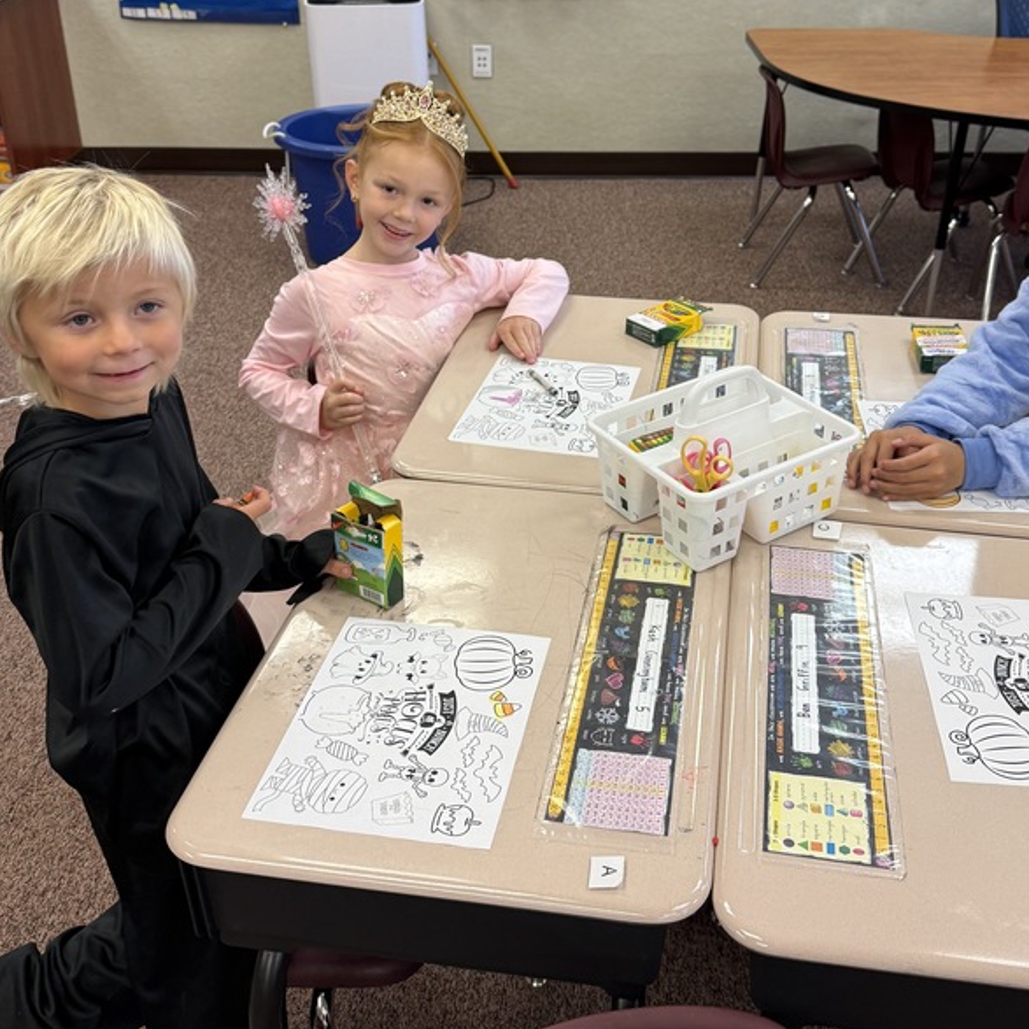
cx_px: 587
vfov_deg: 44.5
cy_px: 372
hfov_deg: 44.8
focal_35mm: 37
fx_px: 1244
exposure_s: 1/120
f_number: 1.78
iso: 125
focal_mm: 6.76
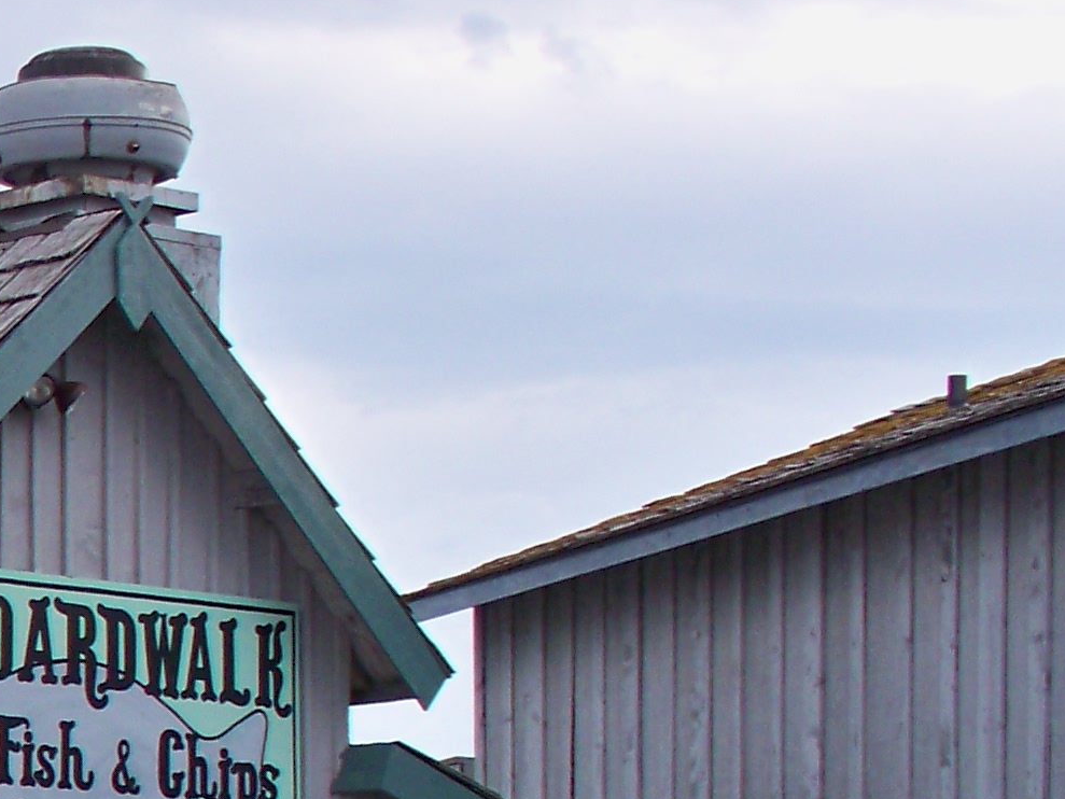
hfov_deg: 11.3
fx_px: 4739
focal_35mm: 154
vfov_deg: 9.5
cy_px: 1061
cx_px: -1256
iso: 80
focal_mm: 7.54
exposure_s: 1/500
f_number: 2.8
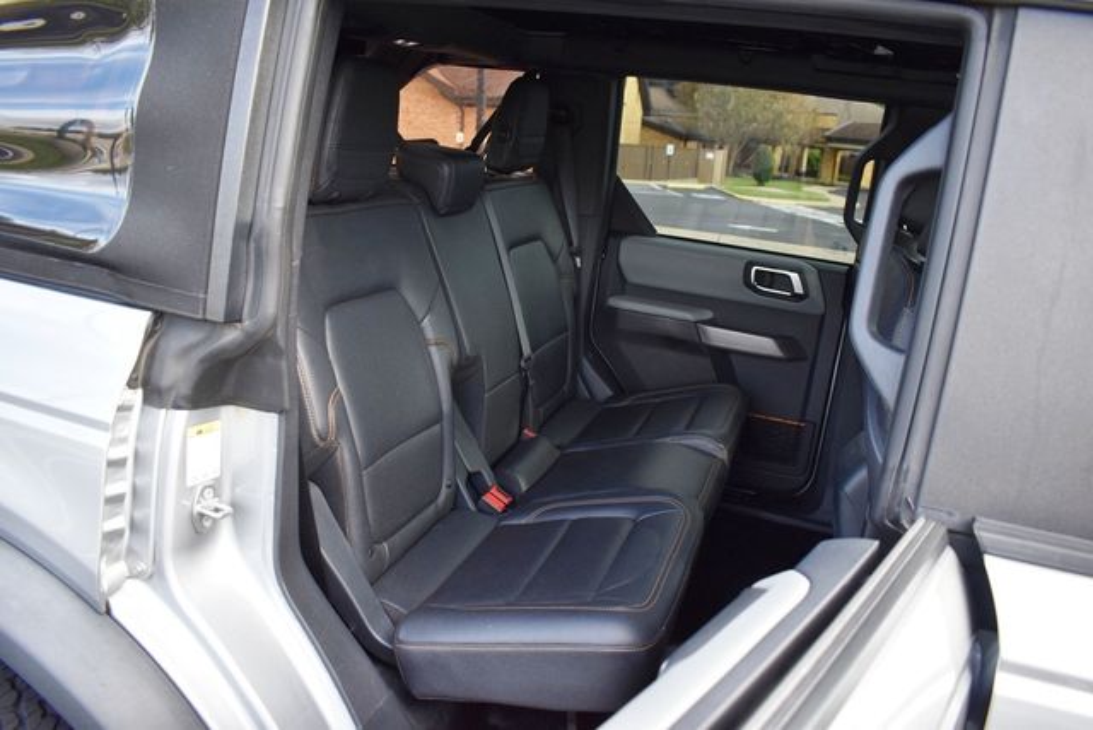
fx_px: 820
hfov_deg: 67.4
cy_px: 365
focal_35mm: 27
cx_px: 546
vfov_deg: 48.0
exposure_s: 1/250
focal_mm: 18
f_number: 4.5
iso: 400
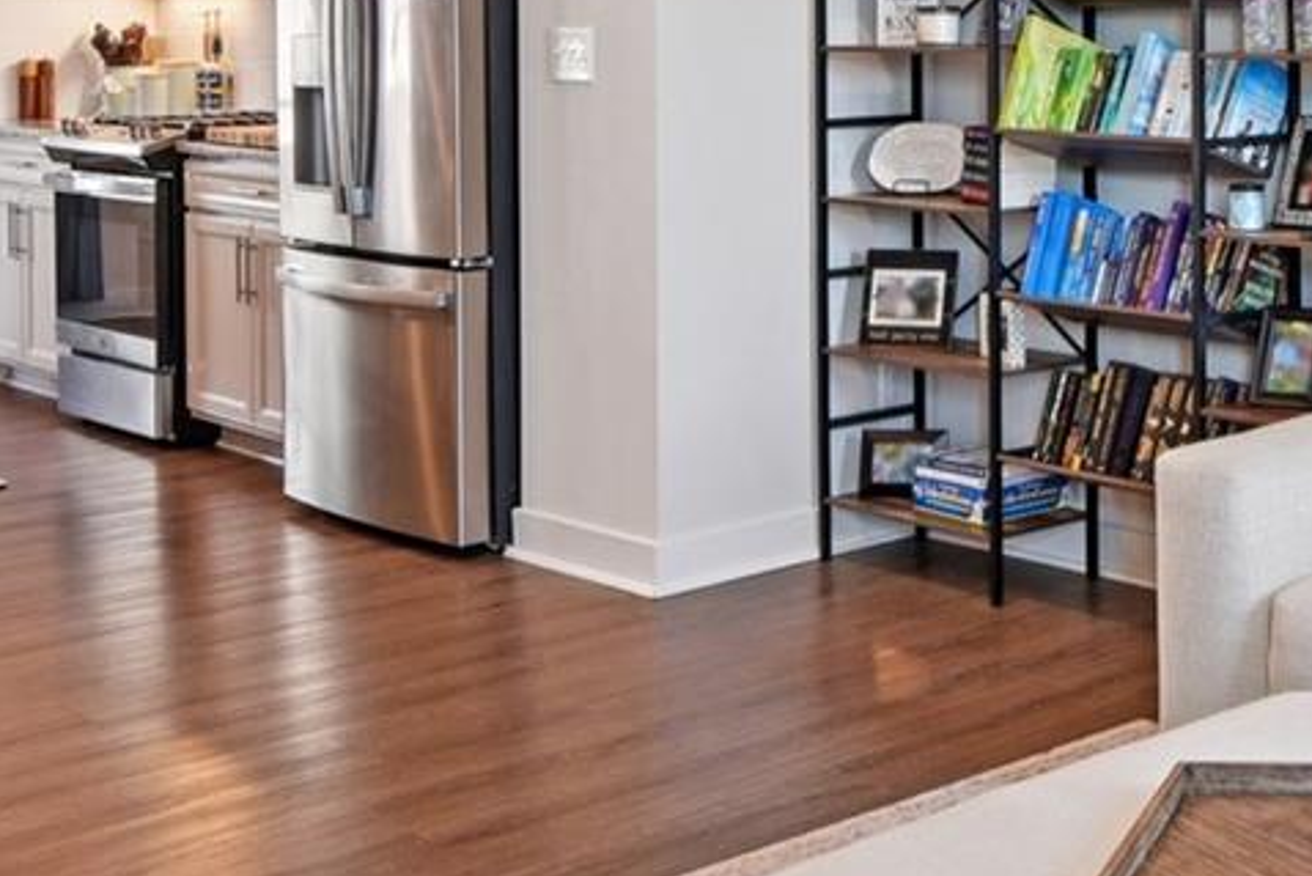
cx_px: 1312
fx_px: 2187
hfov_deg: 31.0
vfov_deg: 21.8
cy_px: -10
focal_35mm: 60
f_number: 8
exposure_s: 1/20
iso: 200
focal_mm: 14
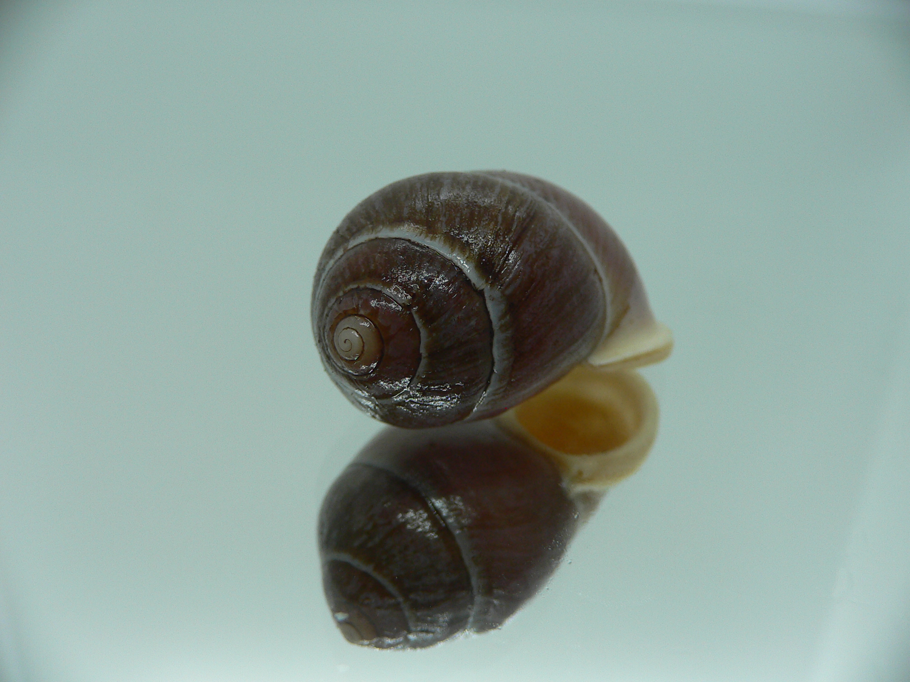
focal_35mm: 35
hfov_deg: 52.6
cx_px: 455
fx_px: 920
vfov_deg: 40.7
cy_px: 341
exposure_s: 1/60
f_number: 2.8
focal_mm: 4.6
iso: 80
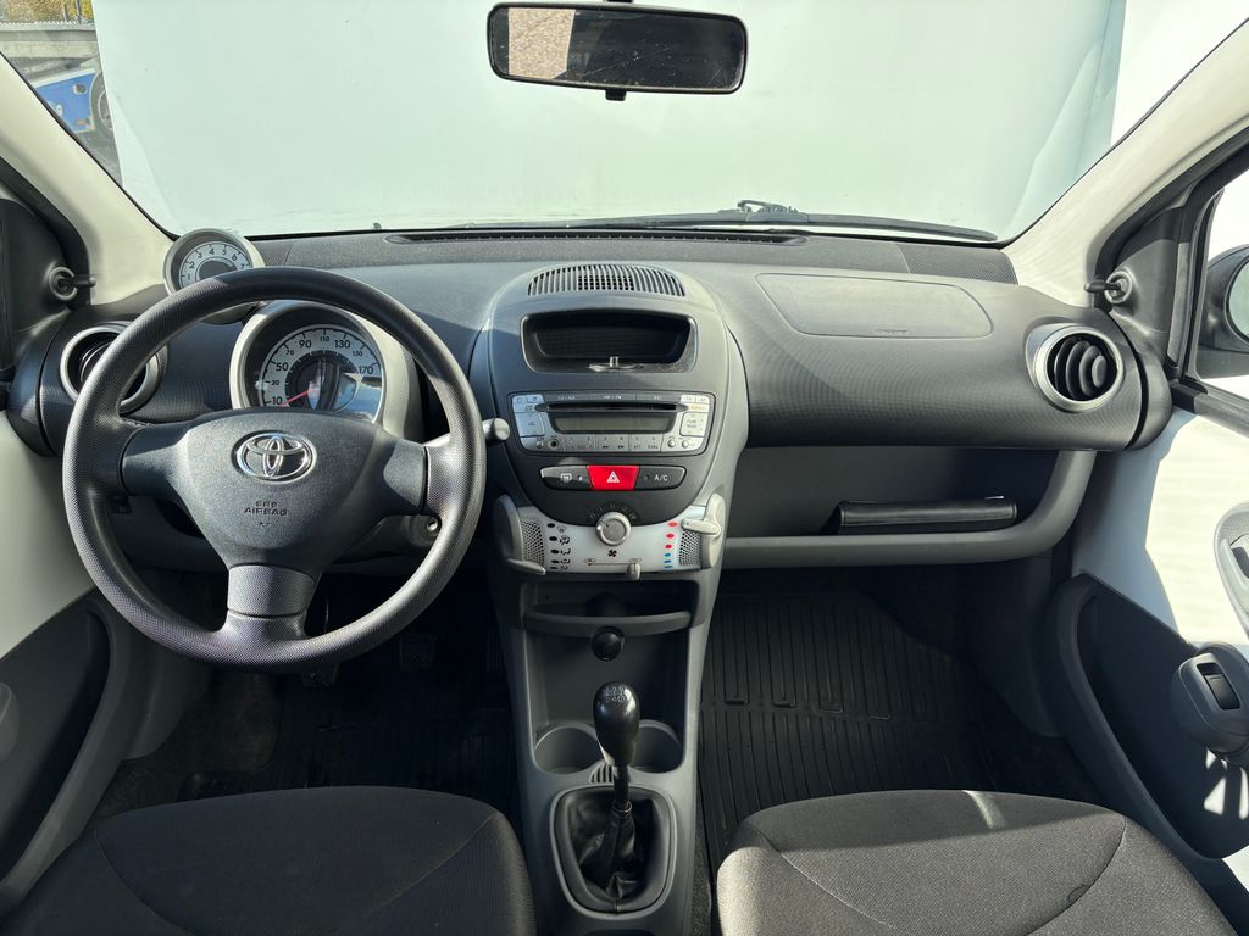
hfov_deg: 67.3
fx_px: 938
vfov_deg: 53.1
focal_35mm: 26
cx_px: 624
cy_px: 468
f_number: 1.6
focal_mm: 5.96
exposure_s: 1/840
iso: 50
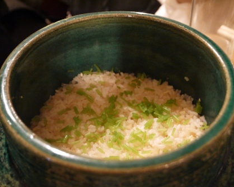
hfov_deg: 45.8
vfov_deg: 37.3
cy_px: 94
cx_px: 116
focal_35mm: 40
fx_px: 277
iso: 1600
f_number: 4.3
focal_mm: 19
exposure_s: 1/10
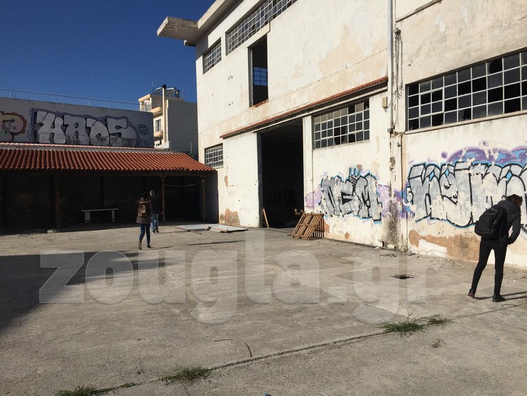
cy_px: 198
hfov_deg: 61.6
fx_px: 442
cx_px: 264
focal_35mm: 29
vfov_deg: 48.3
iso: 32
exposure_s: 1/7937
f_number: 2.2
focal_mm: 4.15
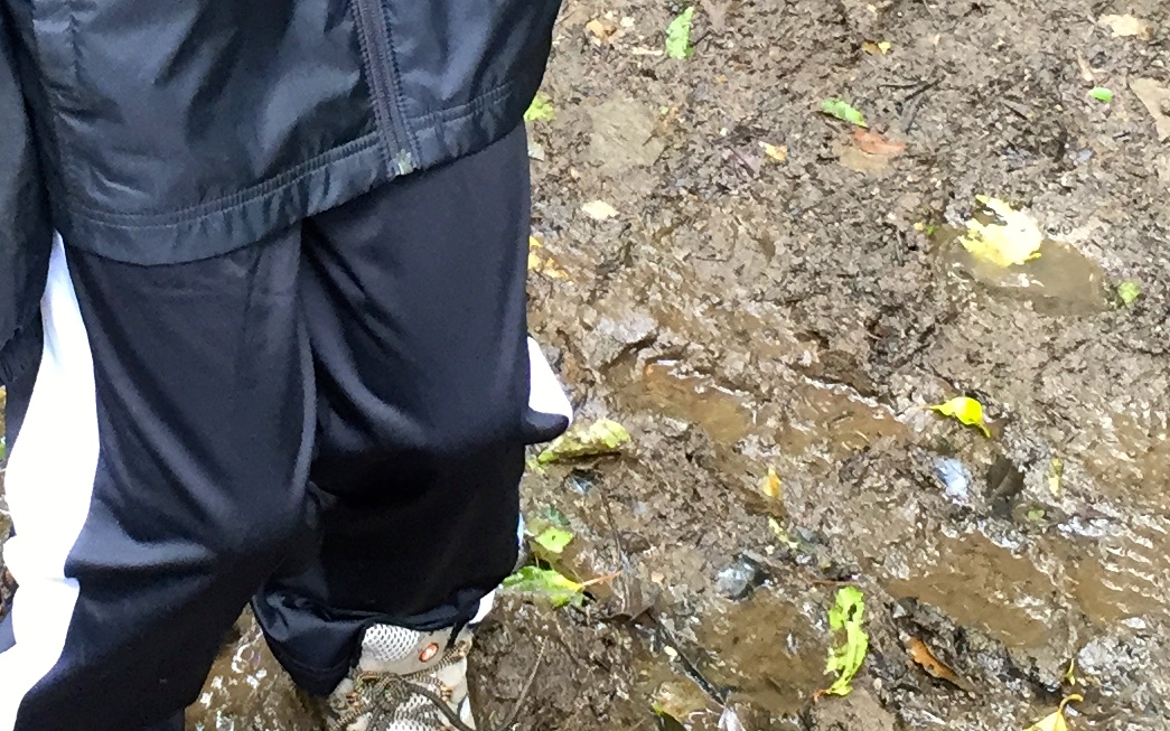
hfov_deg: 21.4
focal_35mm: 96
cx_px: 241
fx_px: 3061
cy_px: 44
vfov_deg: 13.5
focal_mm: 4.15
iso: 50
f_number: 2.2
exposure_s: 1/30
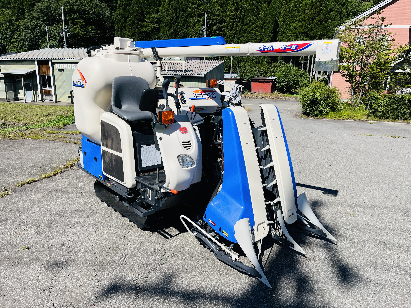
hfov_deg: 67.3
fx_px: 309
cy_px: 154
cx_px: 206
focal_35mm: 26
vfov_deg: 53.1
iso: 50
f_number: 1.6
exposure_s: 1/5076
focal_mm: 5.1
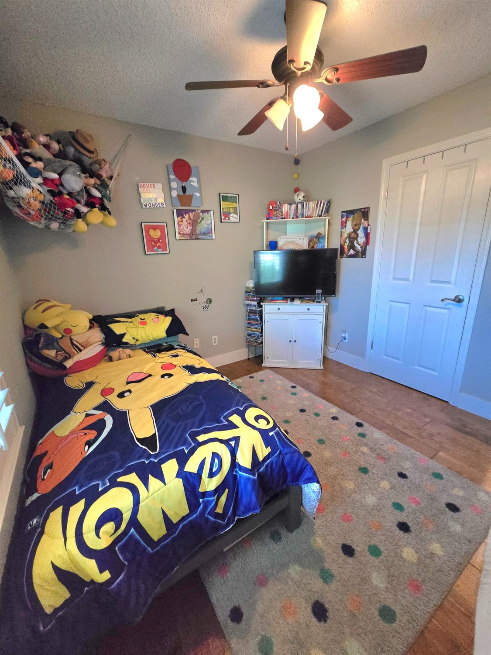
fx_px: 246
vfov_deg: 106.2
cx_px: 246
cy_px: 328
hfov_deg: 89.9
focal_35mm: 13
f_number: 2.2
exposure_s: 1/60.2
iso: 1600
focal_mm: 2.2
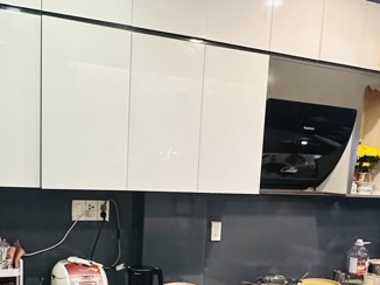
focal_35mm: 44
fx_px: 483
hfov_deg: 42.9
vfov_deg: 31.6
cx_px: 175
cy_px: 243
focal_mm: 2.22
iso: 400
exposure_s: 1/50
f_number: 2.2
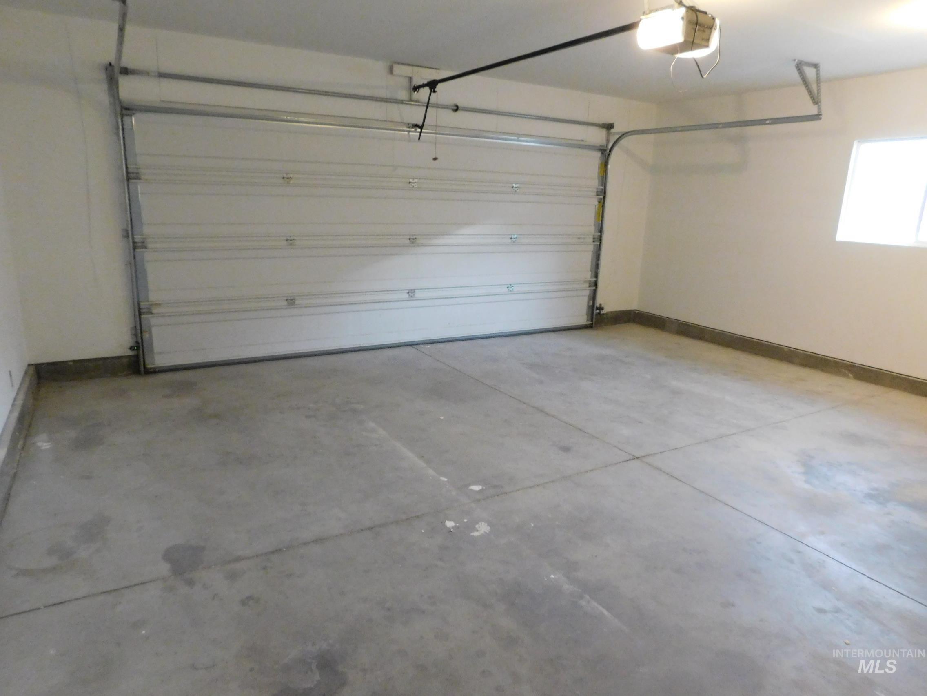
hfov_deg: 73.9
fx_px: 616
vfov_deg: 58.9
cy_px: 348
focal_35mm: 23
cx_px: 464
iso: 800
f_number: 3
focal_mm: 4
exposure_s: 1/30
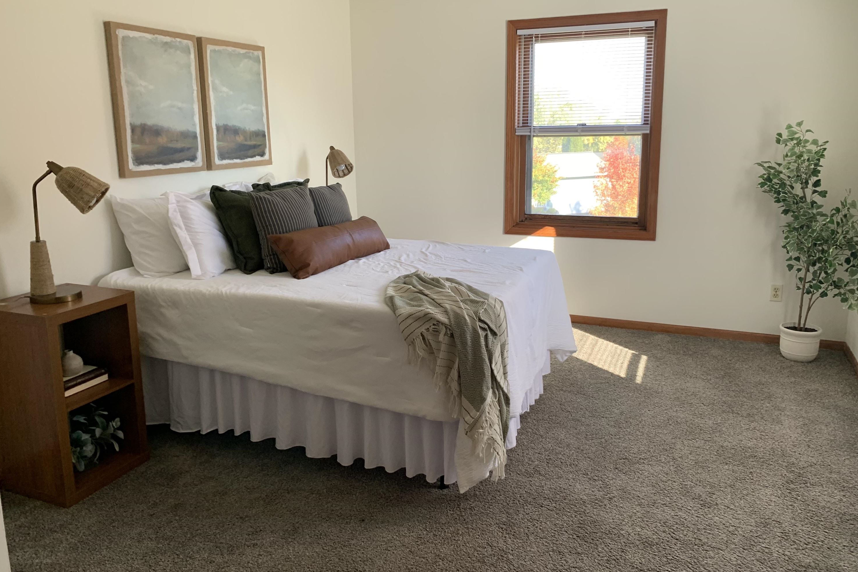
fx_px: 667
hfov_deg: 65.5
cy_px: 268
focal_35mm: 28
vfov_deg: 46.4
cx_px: 427
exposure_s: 1/121
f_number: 1.8
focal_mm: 4.25
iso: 80
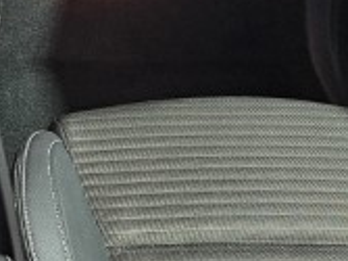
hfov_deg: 20.0
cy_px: -146
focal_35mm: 88
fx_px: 884
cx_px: -135
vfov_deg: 15.3
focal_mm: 6.3
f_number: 1.7
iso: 640
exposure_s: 1/50
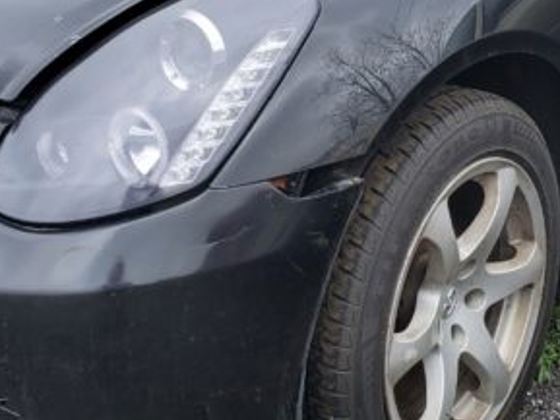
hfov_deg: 27.0
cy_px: 118
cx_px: 318
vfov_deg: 20.3
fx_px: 1165
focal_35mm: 72
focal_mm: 4.3
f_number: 2.4
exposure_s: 1/826
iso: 50
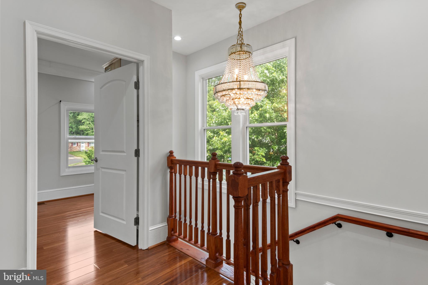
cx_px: 214
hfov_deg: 90.0
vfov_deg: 67.4
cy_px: 142
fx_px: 214
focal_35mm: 18
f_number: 11
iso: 250
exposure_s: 1/3
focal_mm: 12
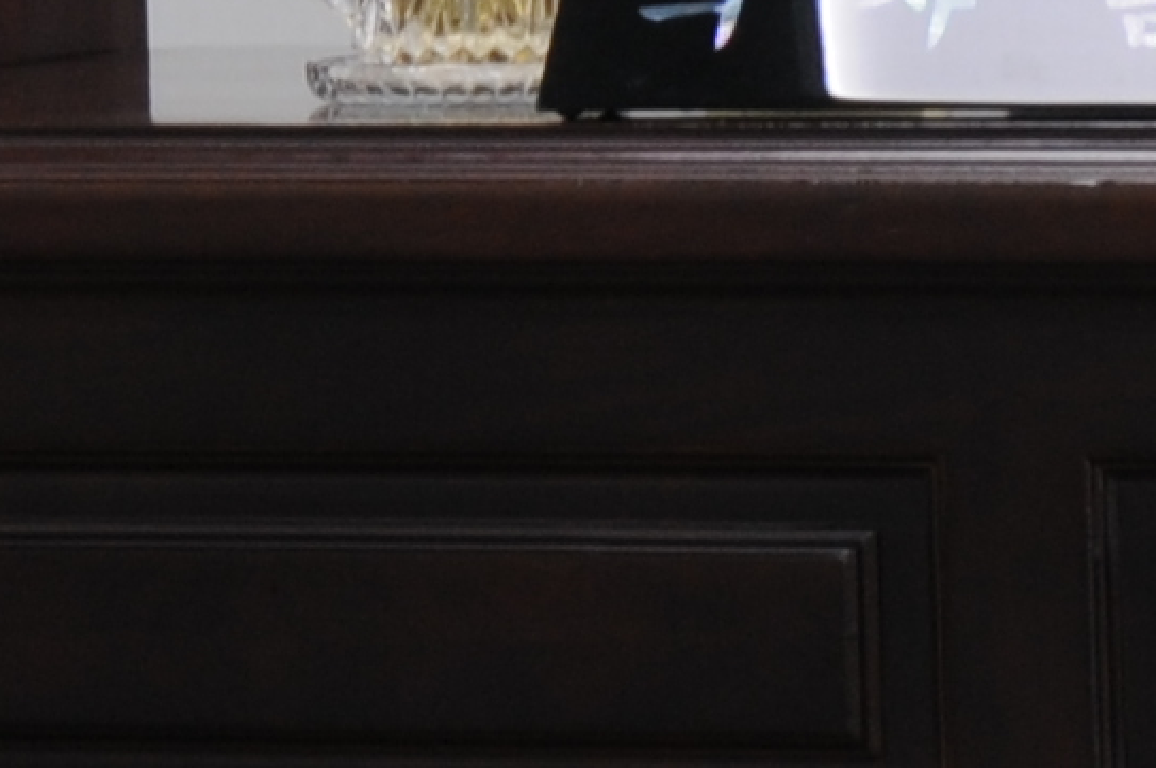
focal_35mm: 1006
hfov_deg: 2.0
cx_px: -1920
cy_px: -1681
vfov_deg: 1.4
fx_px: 32272
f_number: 5.3
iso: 200
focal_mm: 85
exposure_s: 1/20
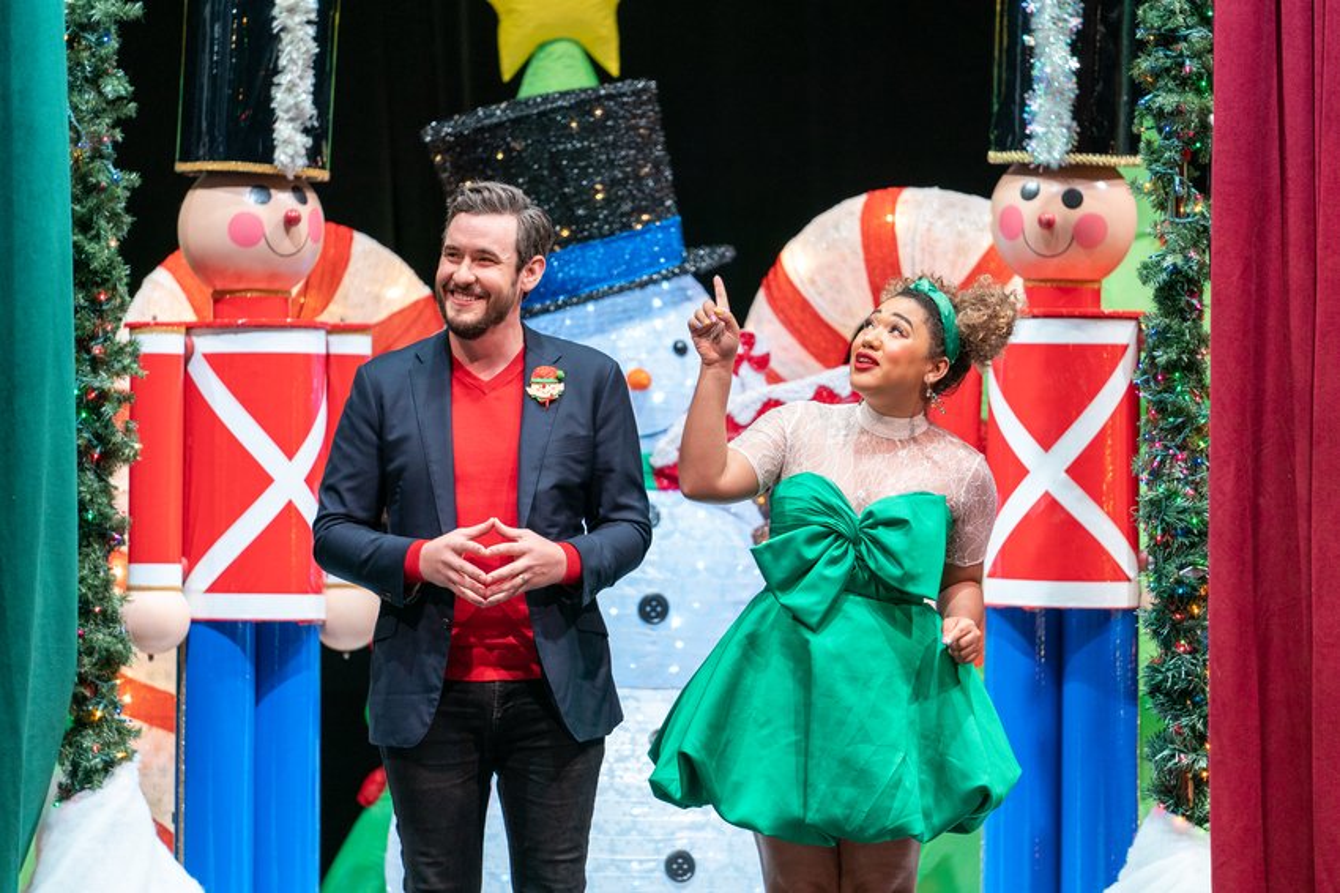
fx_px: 7367
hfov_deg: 10.4
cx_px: 670
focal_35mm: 198
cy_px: 446
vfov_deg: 6.9
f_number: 2.8
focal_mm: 198
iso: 1600
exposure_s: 1/160
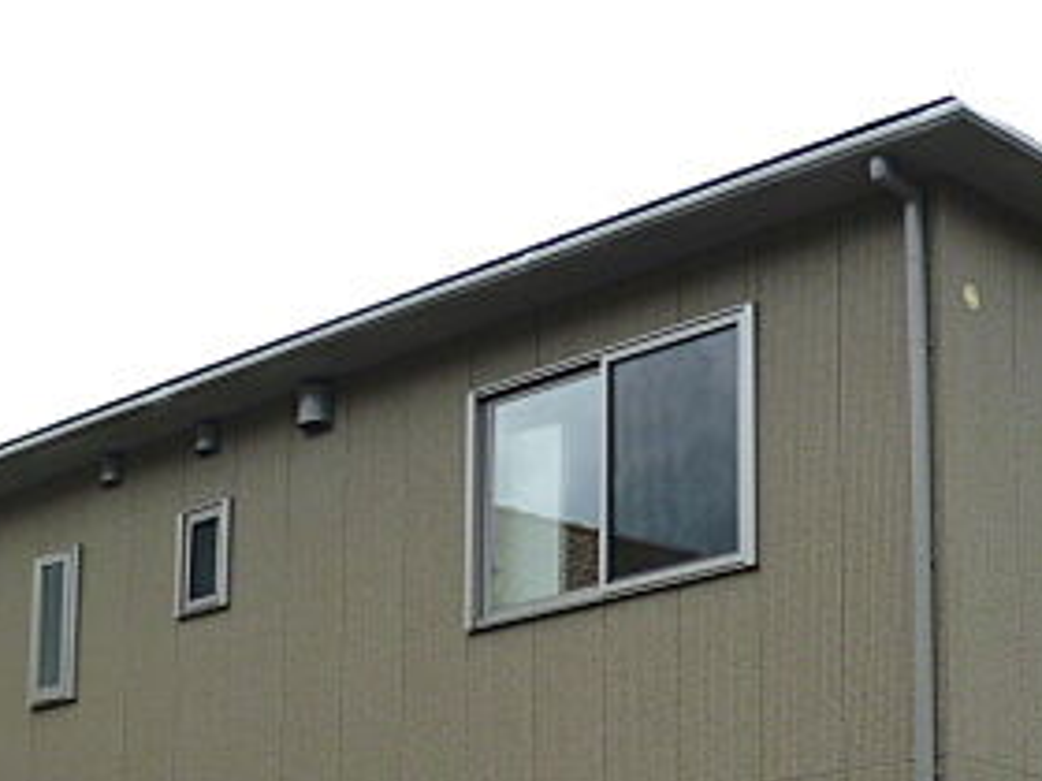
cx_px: 618
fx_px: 2619
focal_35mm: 87
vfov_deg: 16.5
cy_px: 841
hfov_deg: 22.5
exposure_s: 1/400
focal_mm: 6.8
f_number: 4
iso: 125
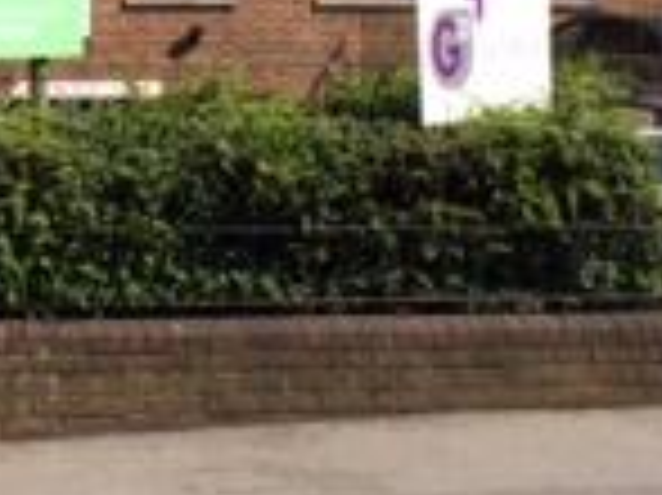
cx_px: -108
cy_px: -324
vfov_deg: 10.7
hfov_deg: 14.6
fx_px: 2503
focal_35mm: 131
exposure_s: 1/2160
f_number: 2.2
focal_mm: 4.12
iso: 40
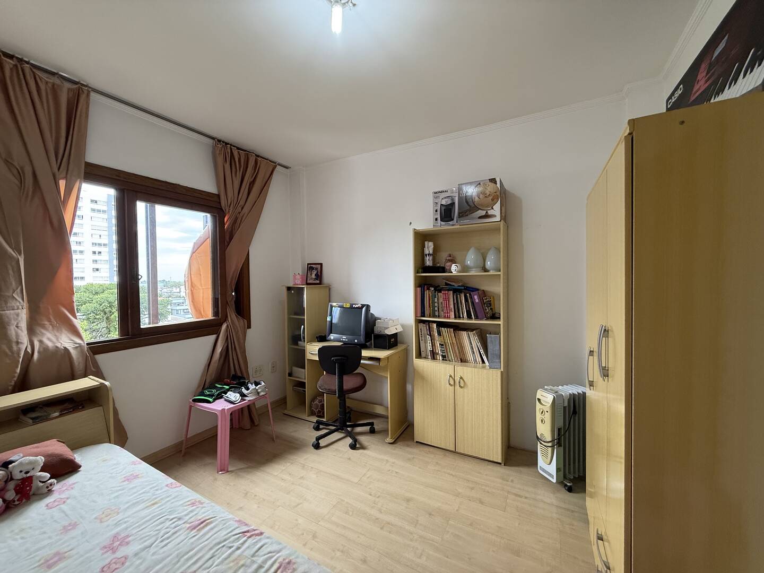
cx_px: 382
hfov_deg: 102.1
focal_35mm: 14
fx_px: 309
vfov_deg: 85.7
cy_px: 286
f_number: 2.2
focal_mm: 2.22
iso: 200
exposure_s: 1/120
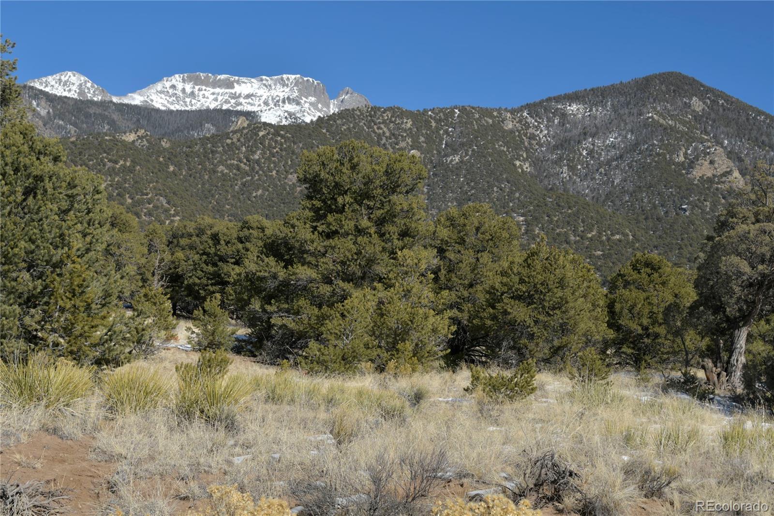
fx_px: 1128
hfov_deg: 37.9
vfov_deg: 25.7
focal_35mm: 52
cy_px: 258
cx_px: 387
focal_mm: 35
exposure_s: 1/125
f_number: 13
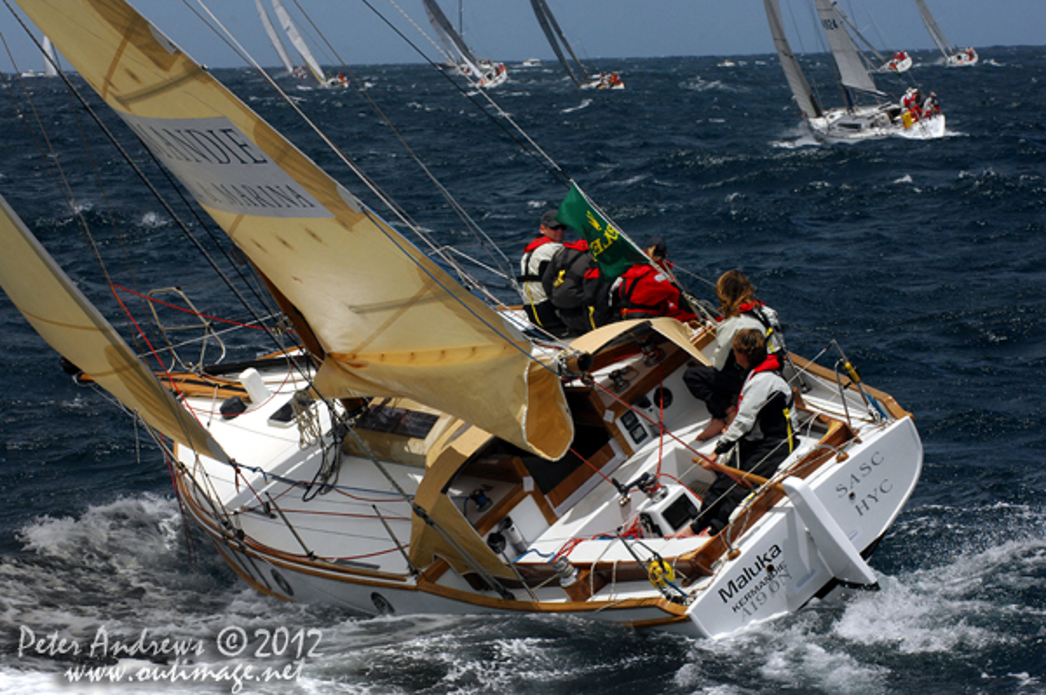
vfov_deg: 6.8
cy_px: 348
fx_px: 5879
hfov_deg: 10.2
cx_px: 523
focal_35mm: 202
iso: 400
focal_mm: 135
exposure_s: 1/1000
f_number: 9
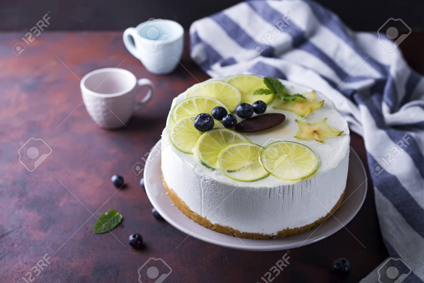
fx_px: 589
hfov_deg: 39.6
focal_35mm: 50
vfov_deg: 27.0
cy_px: 142
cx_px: 212
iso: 100
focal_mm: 50
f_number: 6.3
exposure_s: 1/100
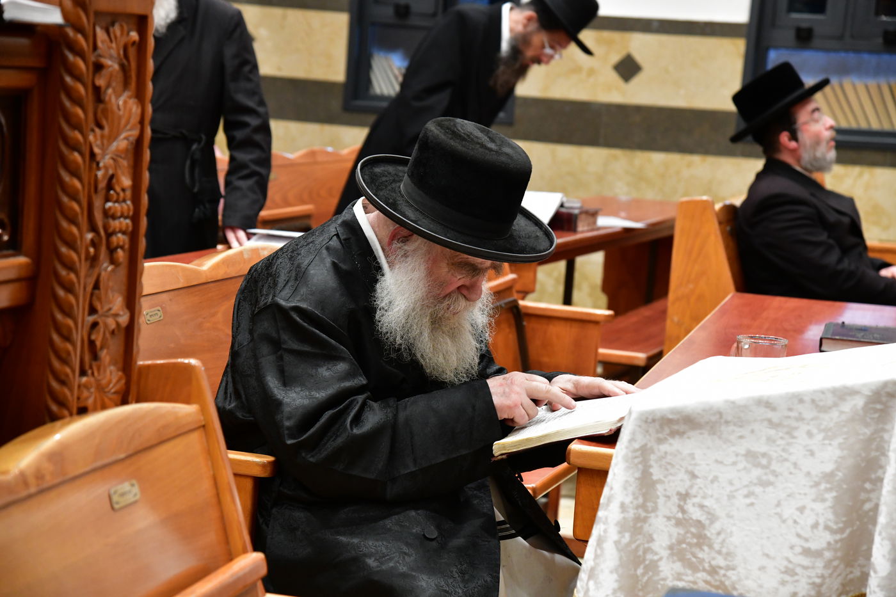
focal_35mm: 92
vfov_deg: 14.9
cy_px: 298
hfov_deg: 22.1
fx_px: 2289
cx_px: 448
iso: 3200
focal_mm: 92
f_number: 5.6
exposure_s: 1/100
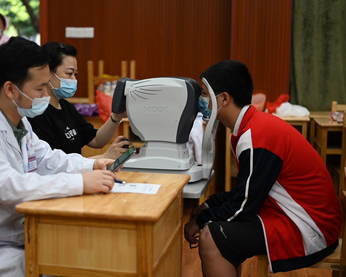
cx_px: 141
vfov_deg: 26.7
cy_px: 139
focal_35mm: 57
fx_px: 584
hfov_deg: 32.9
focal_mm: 50
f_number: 2
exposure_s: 1/1600
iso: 1000
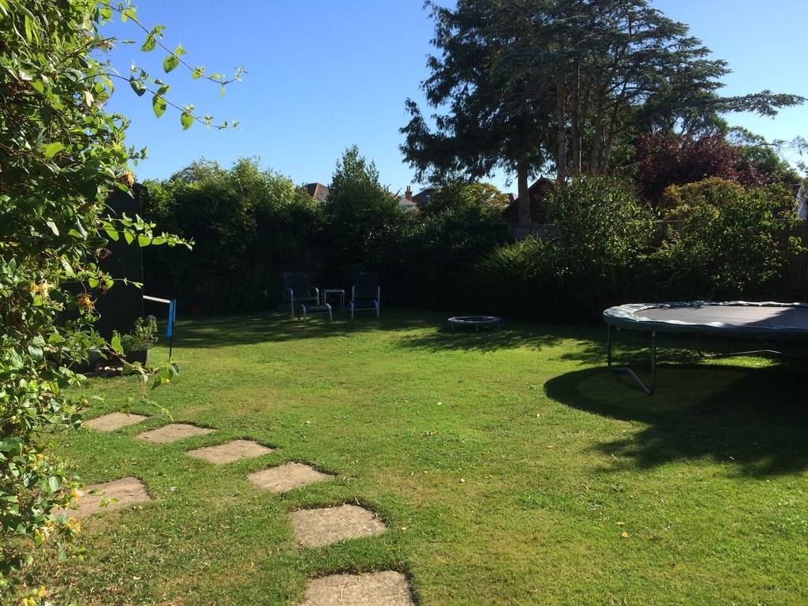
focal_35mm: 29
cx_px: 404
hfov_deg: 61.7
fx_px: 677
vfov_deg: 48.2
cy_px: 303
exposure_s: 1/1414
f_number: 2.2
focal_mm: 4.15
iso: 32
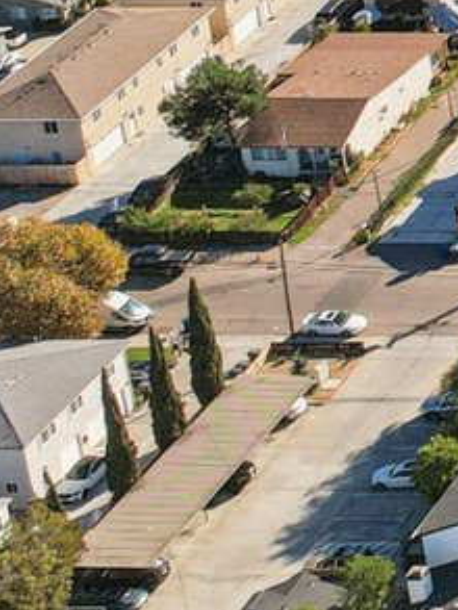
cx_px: 1713
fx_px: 2609
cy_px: -401
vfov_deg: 12.4
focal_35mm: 148
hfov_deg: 7.6
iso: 100
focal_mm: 8.4
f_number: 2.8
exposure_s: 1/2000
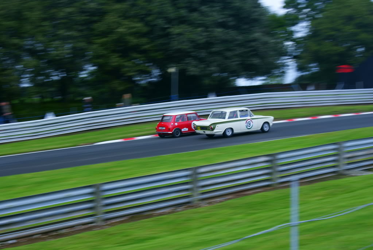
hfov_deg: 24.6
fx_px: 856
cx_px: 186
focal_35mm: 82
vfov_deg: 16.6
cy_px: 125
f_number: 11
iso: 100
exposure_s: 1/80
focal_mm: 55
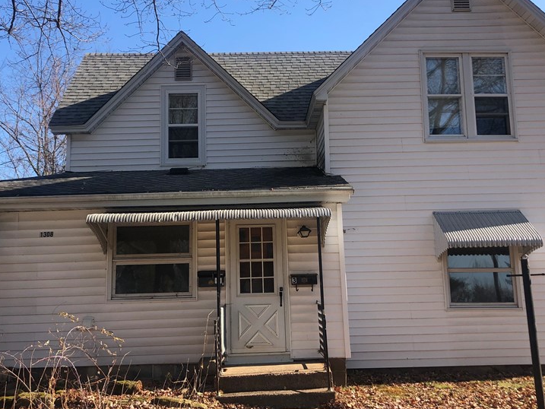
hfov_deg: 46.8
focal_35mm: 40
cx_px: 262
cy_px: 192
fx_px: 630
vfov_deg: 36.0
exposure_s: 1/979
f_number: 1.8
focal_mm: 3.99
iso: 20
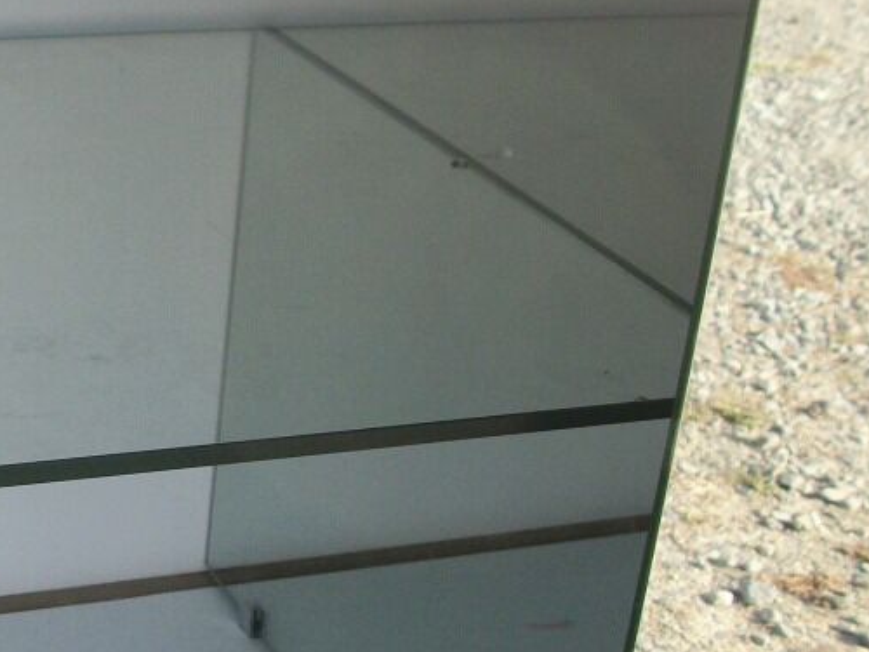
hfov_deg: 22.5
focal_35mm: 82
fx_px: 2059
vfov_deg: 17.9
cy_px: 457
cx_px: -89
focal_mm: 5.7
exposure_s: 1/400
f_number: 2.9
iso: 80
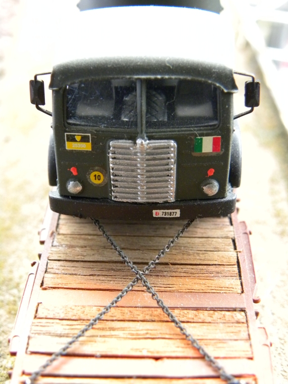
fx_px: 577
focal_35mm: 52
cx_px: 144
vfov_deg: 36.8
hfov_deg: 28.0
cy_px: 192
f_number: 3.5
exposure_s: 1/47.2
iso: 400
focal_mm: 9.2
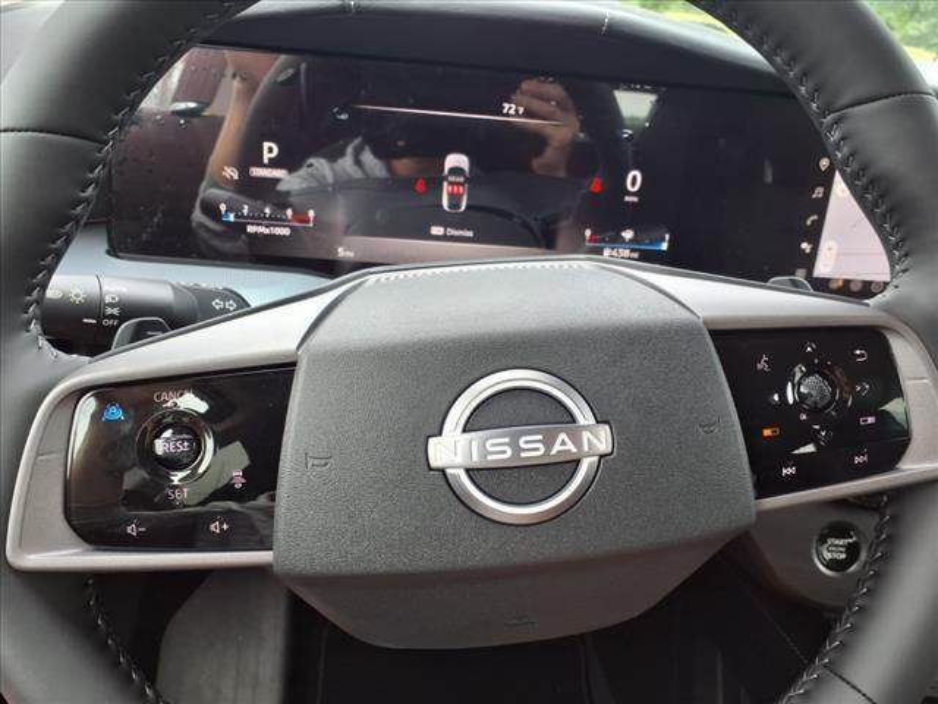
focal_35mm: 27
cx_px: 469
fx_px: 732
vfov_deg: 51.4
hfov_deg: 65.3
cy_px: 352
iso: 50
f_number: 1.9
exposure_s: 1/120
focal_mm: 3.58
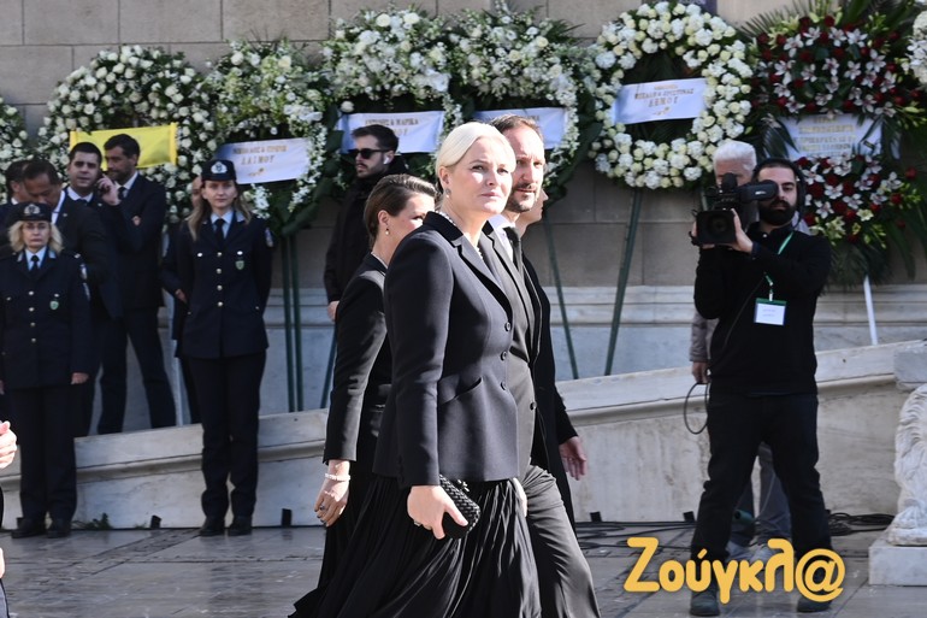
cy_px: 309
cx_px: 464
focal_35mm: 69
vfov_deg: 19.7
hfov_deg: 29.2
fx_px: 1776
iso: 400
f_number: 10
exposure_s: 1/200
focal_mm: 69
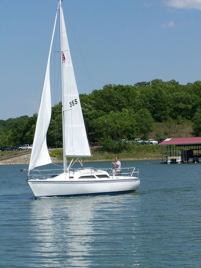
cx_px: 100
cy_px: 134
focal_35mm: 128
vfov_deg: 15.4
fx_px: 991
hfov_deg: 11.6
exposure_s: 1/500
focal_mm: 21.2
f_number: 6.3
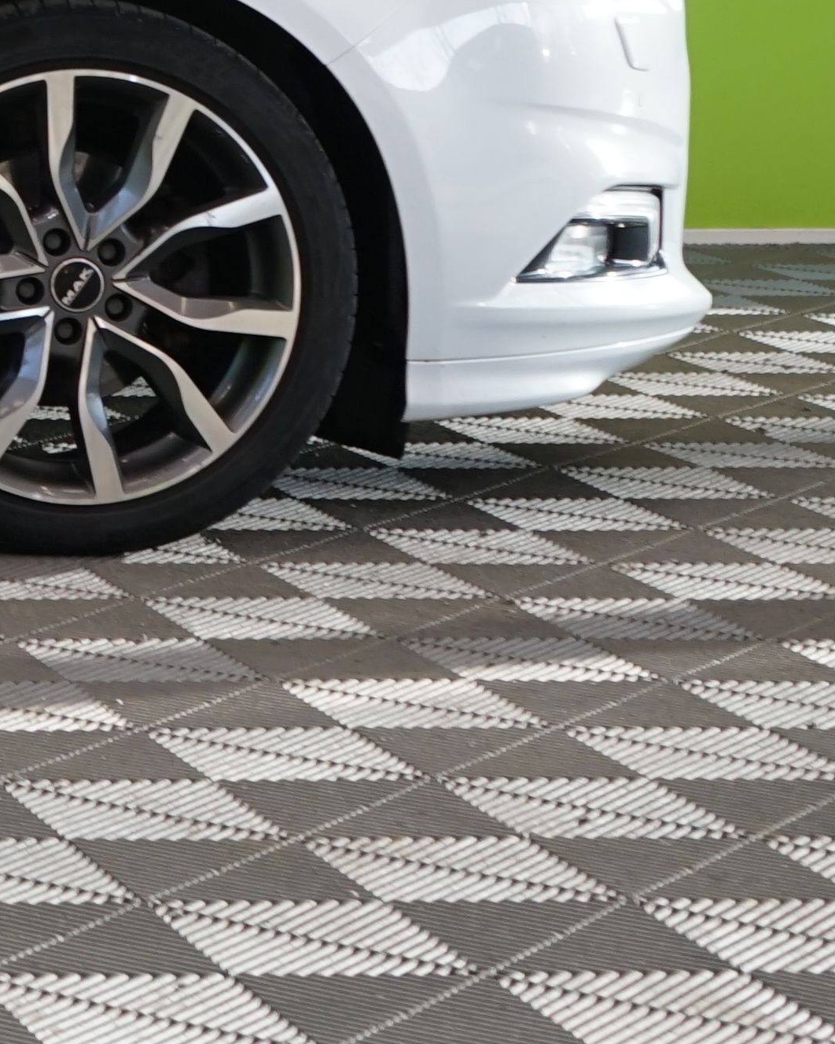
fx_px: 4324
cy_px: -194
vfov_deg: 13.4
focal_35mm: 140
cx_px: -1297
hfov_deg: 9.5
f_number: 6.3
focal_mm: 33
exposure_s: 1/40
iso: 400
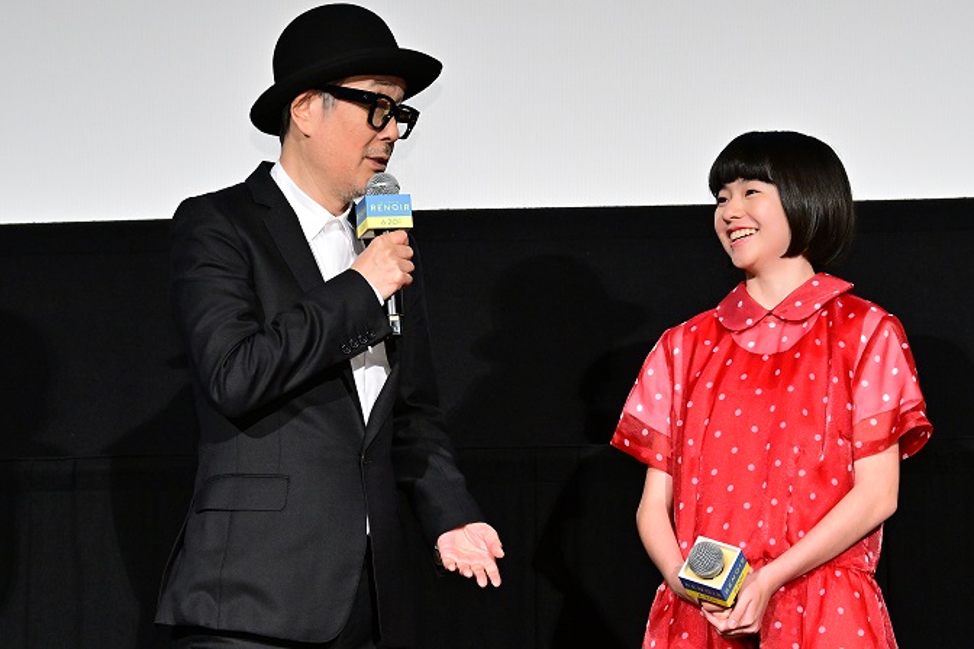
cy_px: 324
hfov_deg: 18.9
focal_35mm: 108
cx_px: 487
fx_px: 2922
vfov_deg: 12.7
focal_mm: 72
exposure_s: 1/200
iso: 3200
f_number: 6
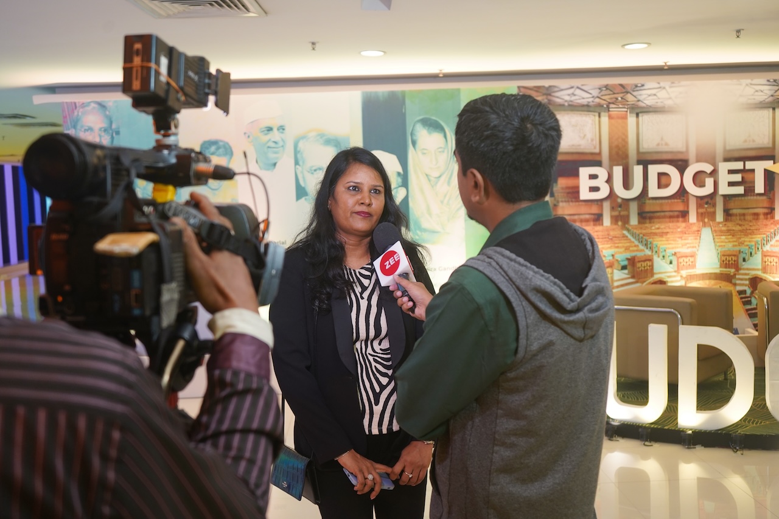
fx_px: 822
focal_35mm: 38
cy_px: 260
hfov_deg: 50.7
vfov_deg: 35.0
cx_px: 390
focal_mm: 38
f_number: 4.5
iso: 1000
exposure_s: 1/160
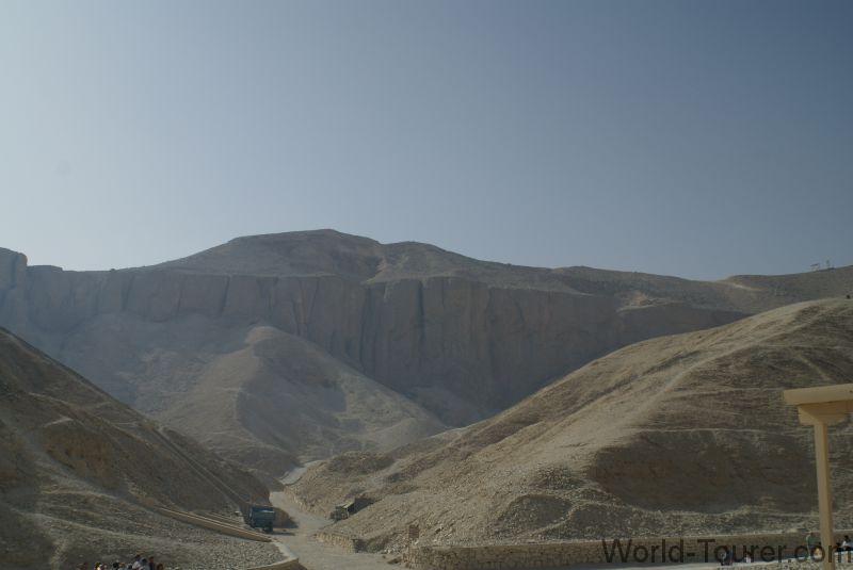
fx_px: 996
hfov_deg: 46.4
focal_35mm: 42
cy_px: 285
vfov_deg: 32.0
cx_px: 426
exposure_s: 1/250
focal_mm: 28
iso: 100
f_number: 9
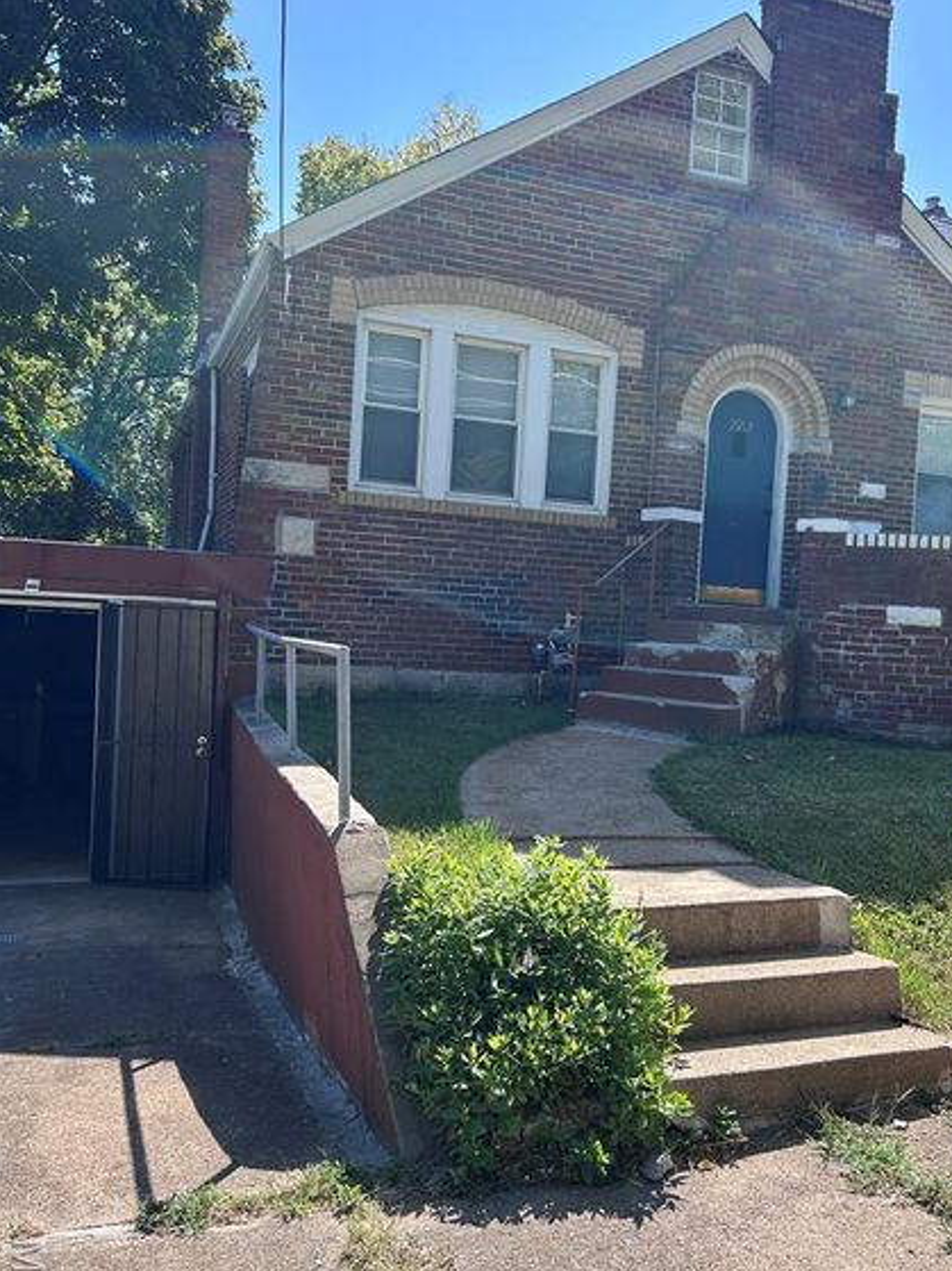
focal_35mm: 31
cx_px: 566
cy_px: 629
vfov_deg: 58.4
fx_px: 1137
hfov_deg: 45.2
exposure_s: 1/1808
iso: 50
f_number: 1.5
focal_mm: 5.7
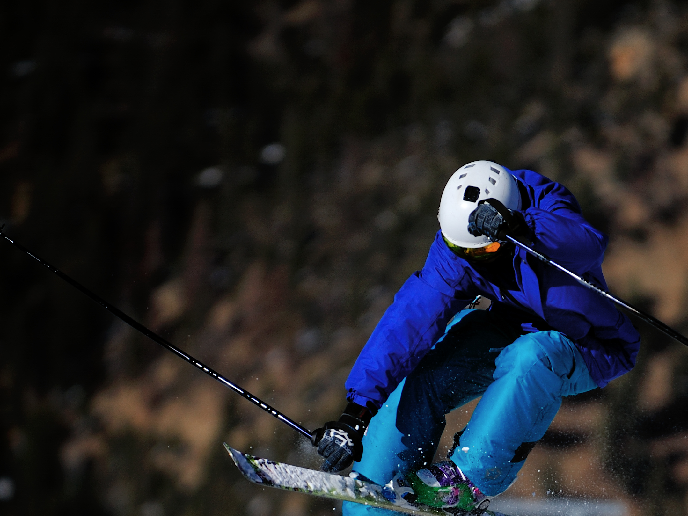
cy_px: 536
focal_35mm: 379
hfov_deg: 5.2
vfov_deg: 3.9
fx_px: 7534
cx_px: 417
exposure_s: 1/8000
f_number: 2.8
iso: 200
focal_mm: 200
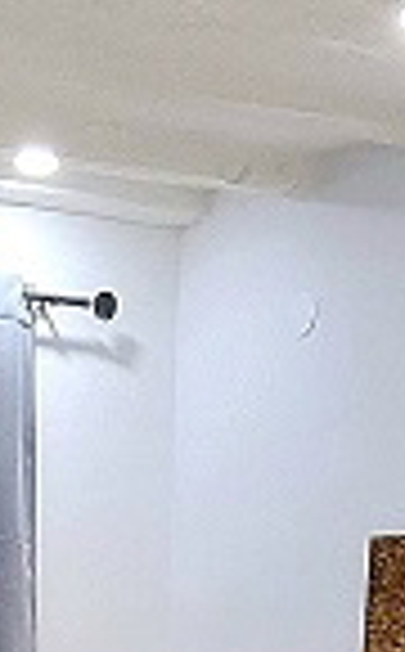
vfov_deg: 17.4
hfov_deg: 13.5
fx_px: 1704
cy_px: 1187
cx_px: 54
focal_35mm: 96
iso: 250
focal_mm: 2.2
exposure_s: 1/50
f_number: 2.2
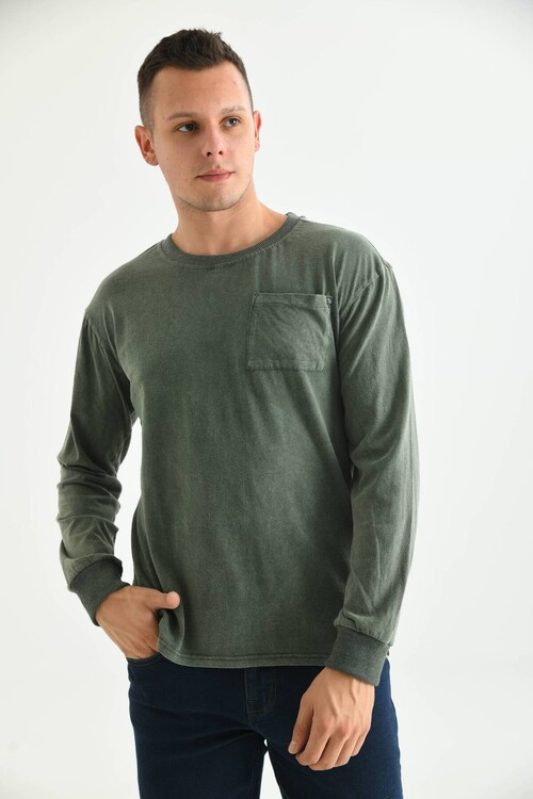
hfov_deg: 24.2
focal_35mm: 56
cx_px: 266
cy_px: 400
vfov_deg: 35.6
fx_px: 1244
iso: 160
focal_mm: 56
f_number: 5.6
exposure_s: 1/125
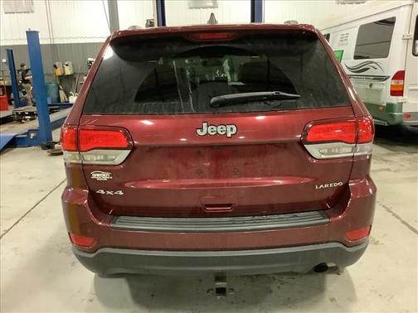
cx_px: 209
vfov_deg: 45.4
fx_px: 374
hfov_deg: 58.4
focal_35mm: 31
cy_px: 156
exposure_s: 1/25
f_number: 2.4
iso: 640
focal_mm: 3.3
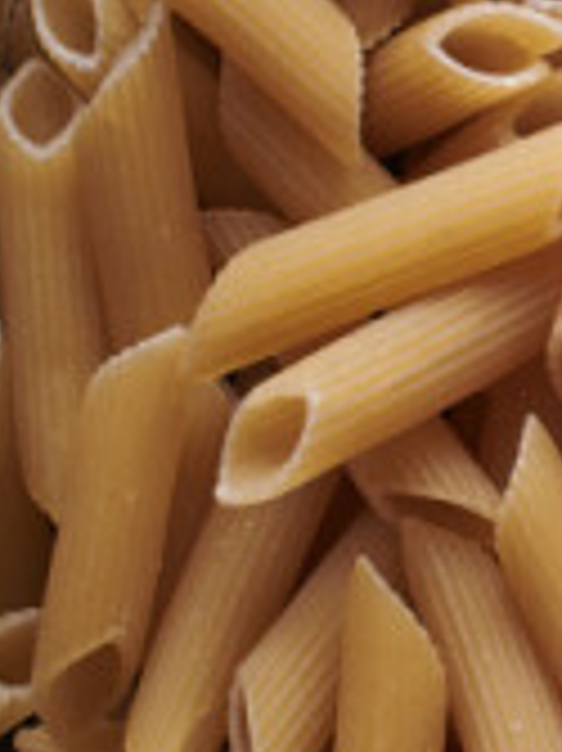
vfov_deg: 8.6
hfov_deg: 5.9
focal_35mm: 230
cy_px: 437
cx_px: 1758
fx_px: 4985
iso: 160
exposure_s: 1/100
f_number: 8
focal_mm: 50
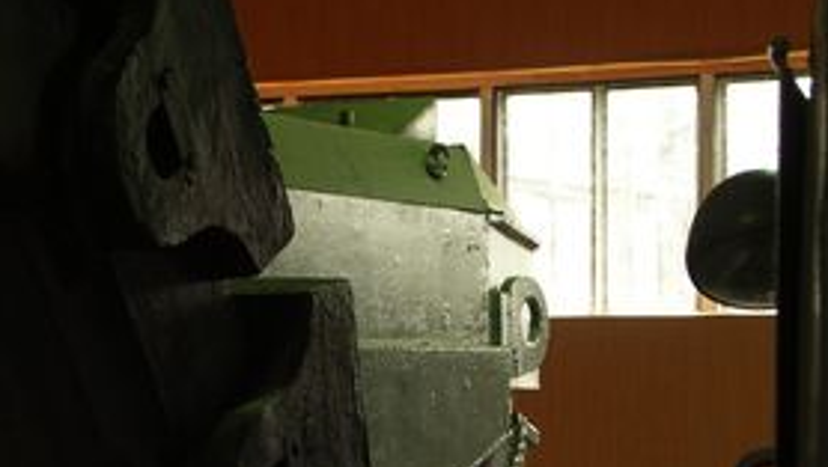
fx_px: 2615
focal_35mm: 119
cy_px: 336
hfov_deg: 18.0
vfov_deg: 10.2
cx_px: 354
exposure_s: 1/15
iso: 100
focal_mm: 19.7
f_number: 3.5
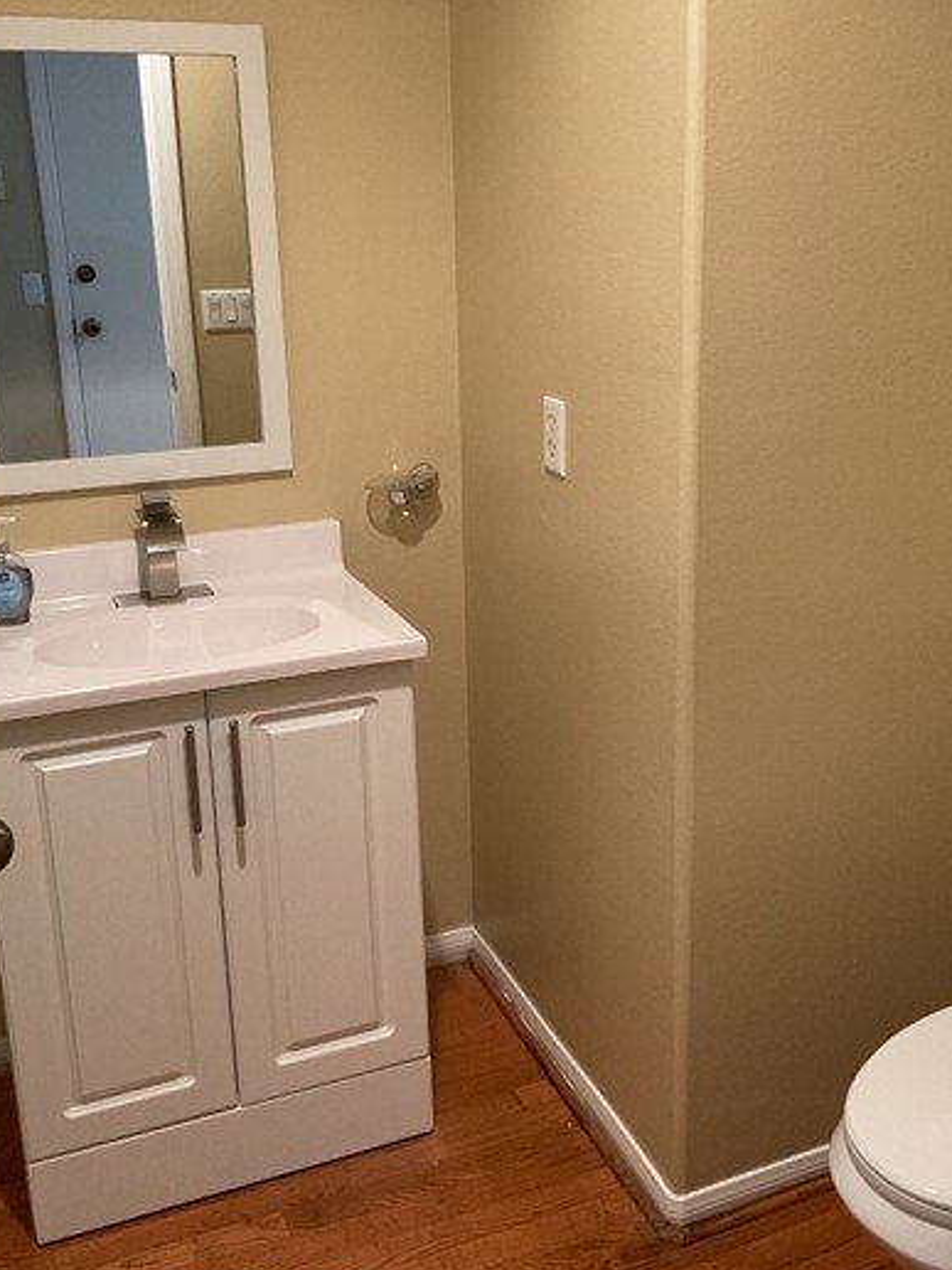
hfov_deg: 39.6
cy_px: 546
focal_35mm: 36
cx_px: 519
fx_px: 1320
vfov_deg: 51.2
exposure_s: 1/60
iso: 250
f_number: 1.8
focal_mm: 3
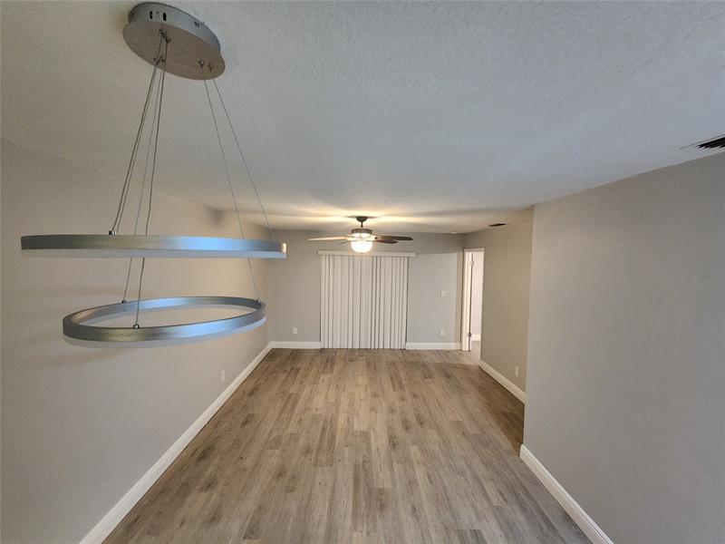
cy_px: 272
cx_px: 362
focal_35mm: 13
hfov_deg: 106.2
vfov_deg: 89.9
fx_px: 272
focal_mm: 2.2
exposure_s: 1/24
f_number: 2.2
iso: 640
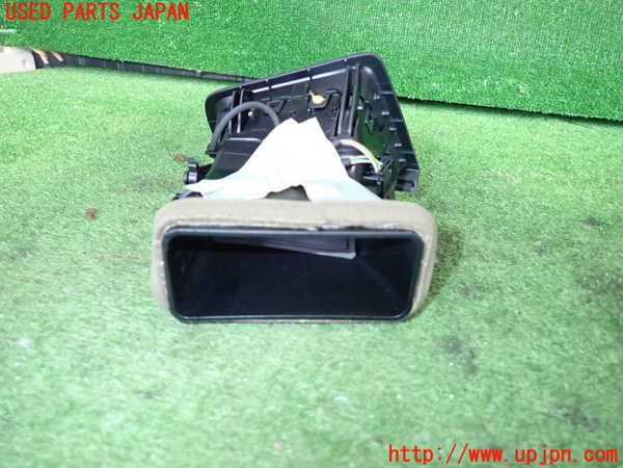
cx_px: 312
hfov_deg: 69.4
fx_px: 450
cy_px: 234
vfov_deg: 54.9
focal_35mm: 25
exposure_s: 1/30
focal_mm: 4.5
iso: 640
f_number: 2
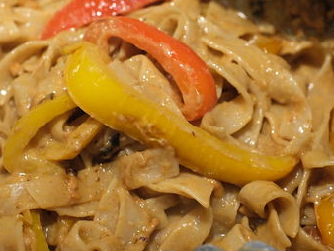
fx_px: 927
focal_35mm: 96
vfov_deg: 15.4
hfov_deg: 20.4
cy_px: 120
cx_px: 162
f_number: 2.8
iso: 320
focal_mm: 30
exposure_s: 1/42
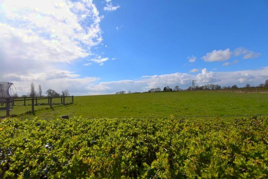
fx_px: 112
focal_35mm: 15
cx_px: 134
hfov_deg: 100.4
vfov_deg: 77.4
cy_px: 90
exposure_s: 1/640
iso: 200
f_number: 11
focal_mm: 10
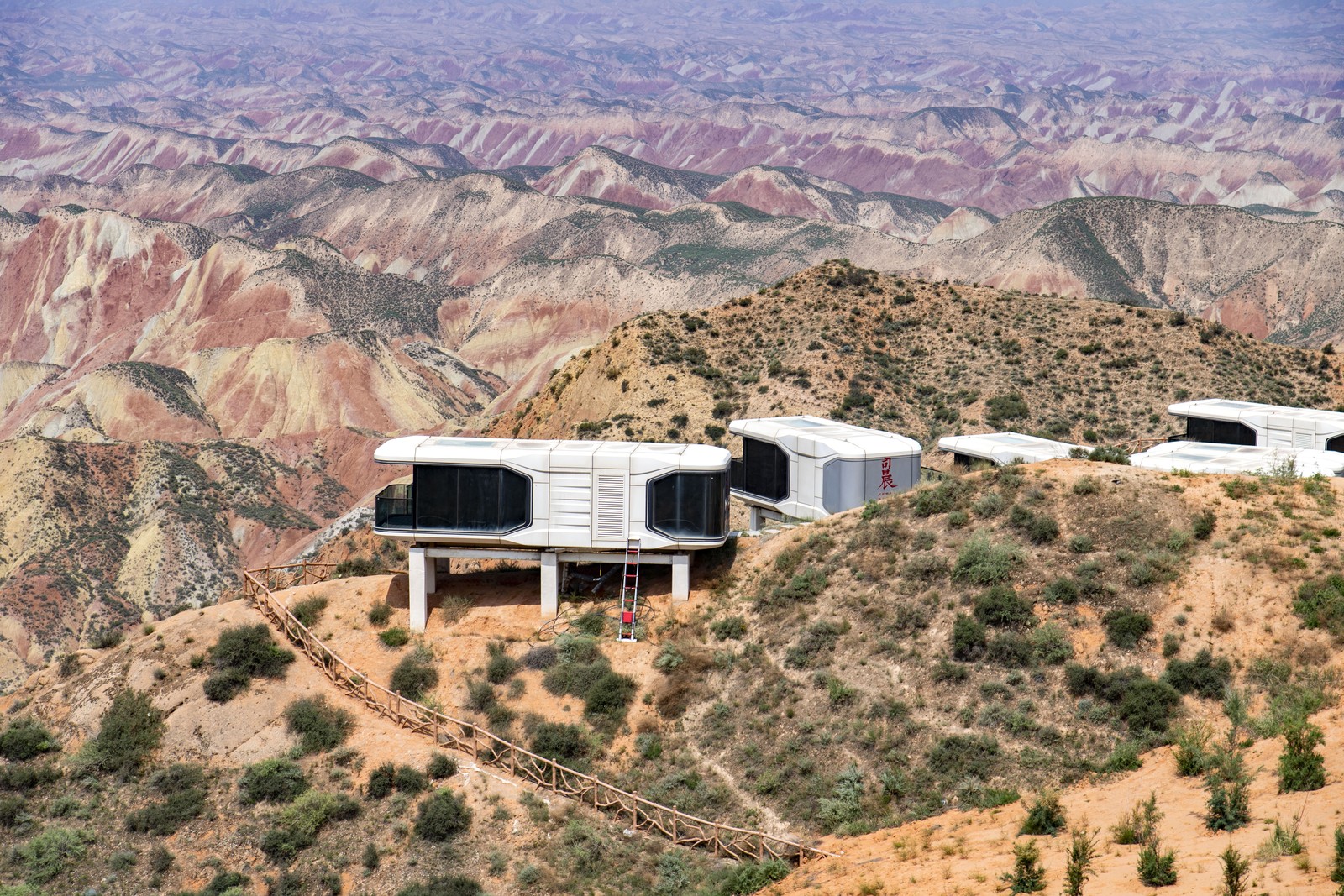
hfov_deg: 23.6
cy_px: 448
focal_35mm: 86
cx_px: 672
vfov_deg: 15.9
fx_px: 3211
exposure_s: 1/800
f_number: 9
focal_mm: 86
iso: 250
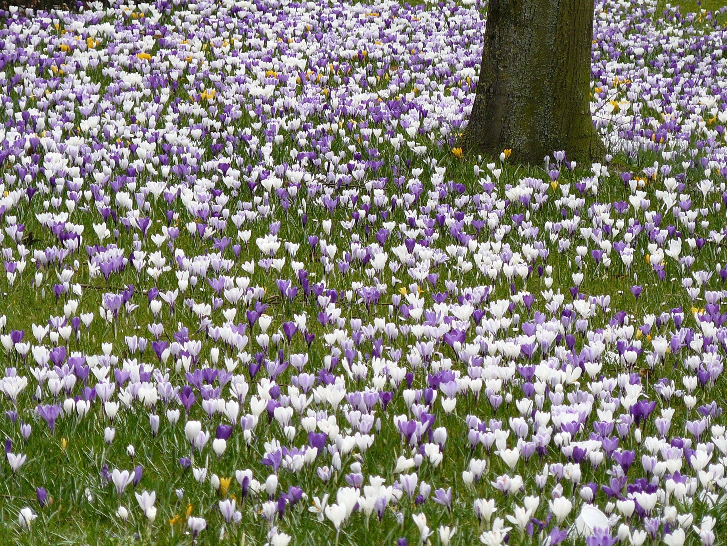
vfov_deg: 5.7
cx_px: 364
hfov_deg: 7.6
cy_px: 273
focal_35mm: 259
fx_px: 5439
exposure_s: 1/125
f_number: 3.6
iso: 100
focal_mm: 35.9
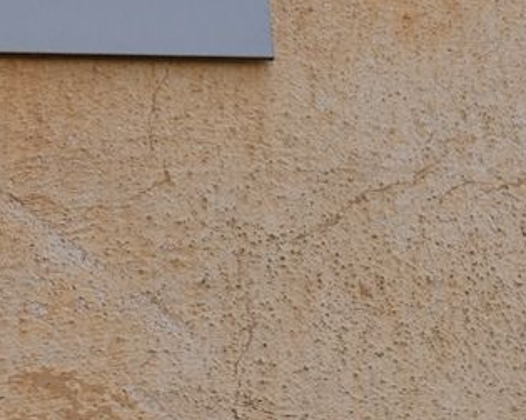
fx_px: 3916
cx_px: -297
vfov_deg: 6.1
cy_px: -139
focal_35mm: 252
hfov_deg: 7.5
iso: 100
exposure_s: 1/200
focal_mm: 55
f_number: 7.1
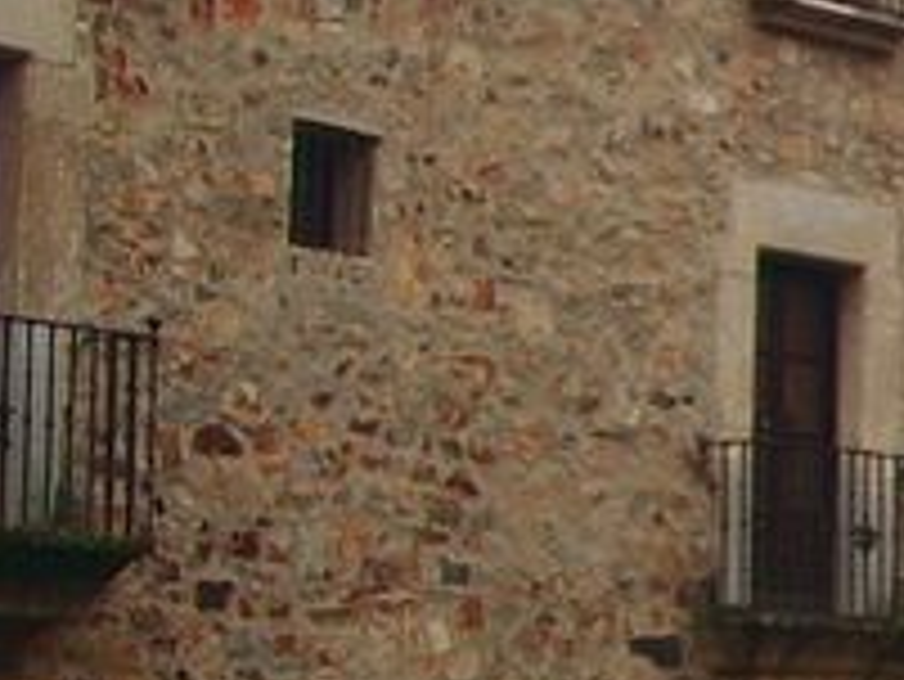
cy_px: 567
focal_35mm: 178
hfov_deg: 9.8
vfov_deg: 8.3
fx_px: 4651
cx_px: 2145
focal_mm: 5.8
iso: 50
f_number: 4.3
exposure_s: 1/200
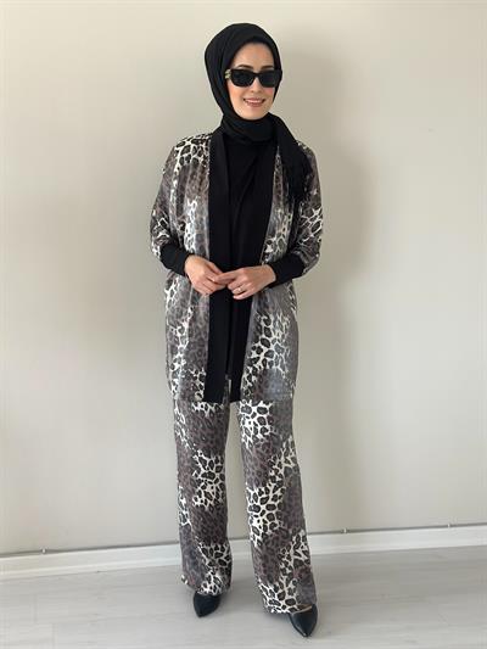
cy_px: 324
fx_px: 900
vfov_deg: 39.6
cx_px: 244
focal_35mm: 48
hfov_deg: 30.3
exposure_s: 1/121
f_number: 1.78
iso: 125
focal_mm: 6.86
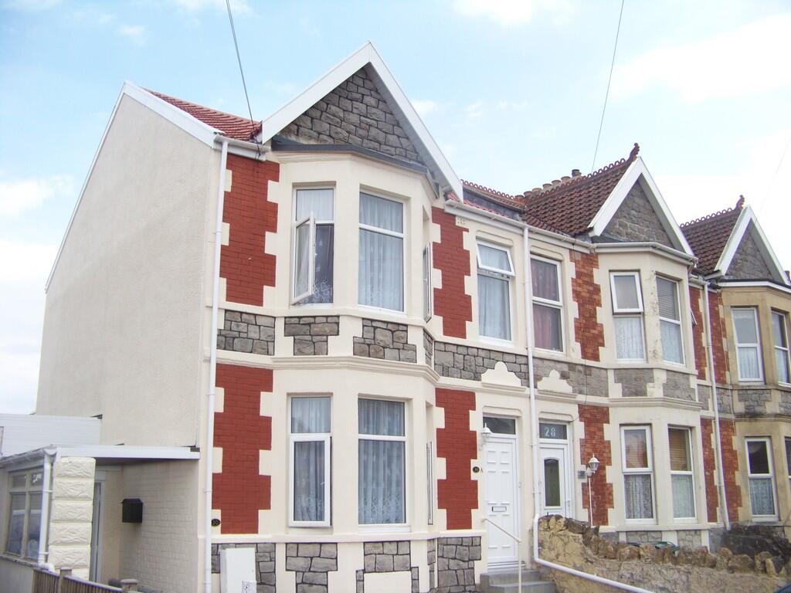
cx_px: 396
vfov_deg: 39.7
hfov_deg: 51.4
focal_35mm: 36
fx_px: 823
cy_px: 296
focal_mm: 5.85
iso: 66
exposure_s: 1/640
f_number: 2.8
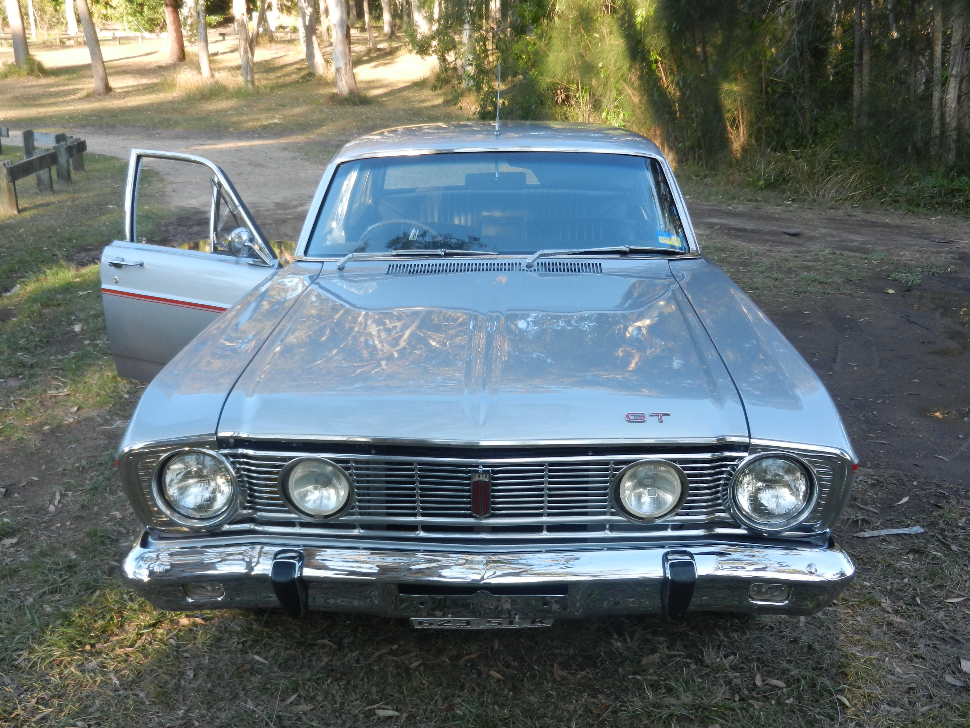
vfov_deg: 42.9
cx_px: 485
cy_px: 364
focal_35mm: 33
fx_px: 925
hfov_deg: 55.4
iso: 160
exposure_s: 1/100
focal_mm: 5.9
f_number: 3.8
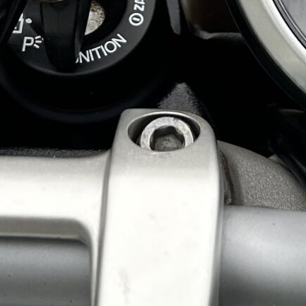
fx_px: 1360
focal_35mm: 136
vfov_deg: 12.5
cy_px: -74
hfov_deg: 12.8
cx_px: 129
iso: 50
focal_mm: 5.7
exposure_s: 1/597
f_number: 1.5
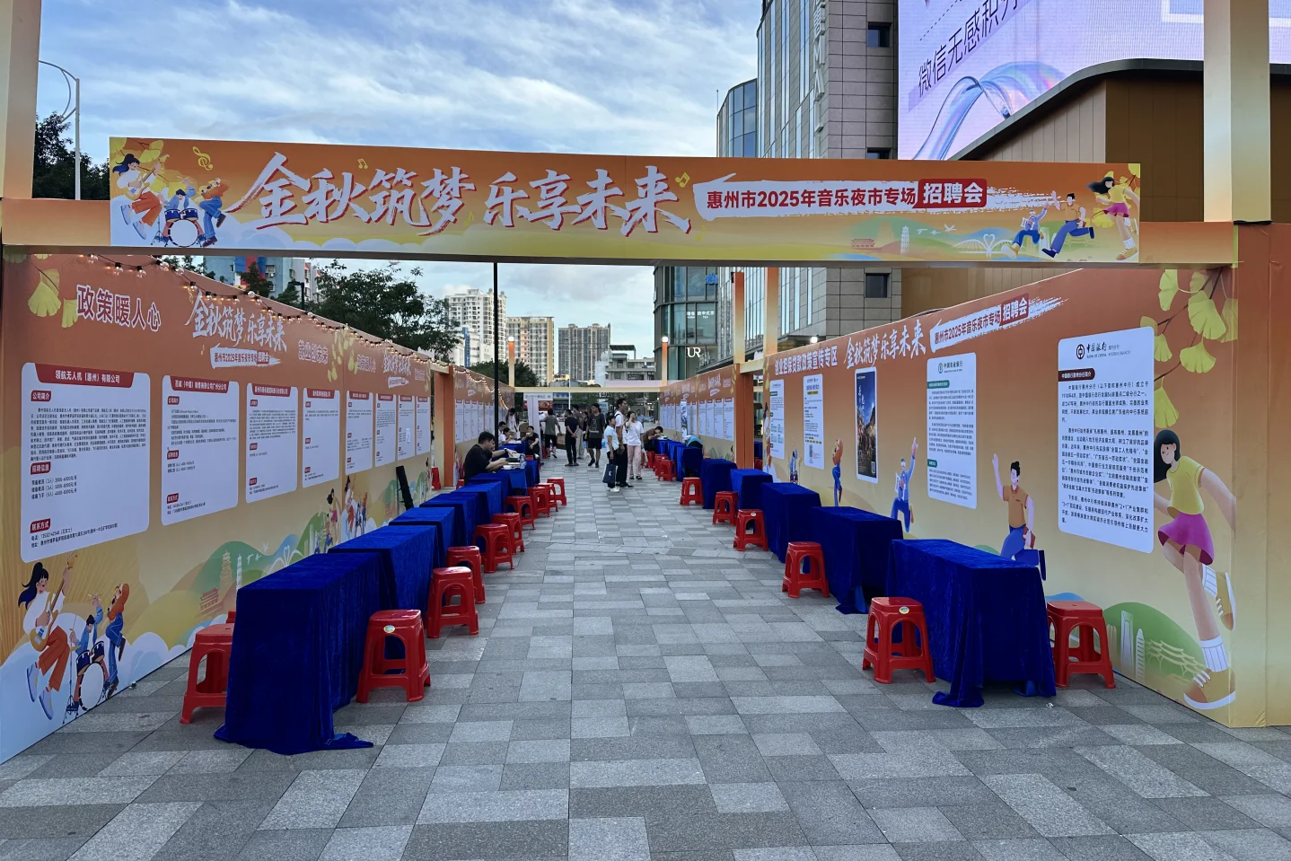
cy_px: 409
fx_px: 897
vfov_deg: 51.3
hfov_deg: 71.5
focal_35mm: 25
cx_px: 646
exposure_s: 1/910
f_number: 1.78
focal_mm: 6.86
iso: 80
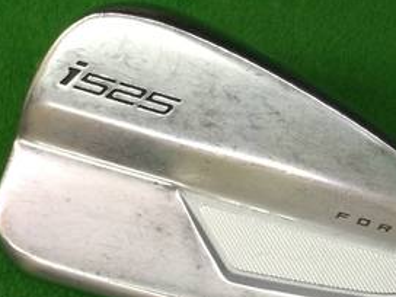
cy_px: 226
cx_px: 269
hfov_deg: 26.5
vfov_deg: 20.0
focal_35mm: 73
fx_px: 835
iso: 50
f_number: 2.4
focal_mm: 3.3
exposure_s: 1/30
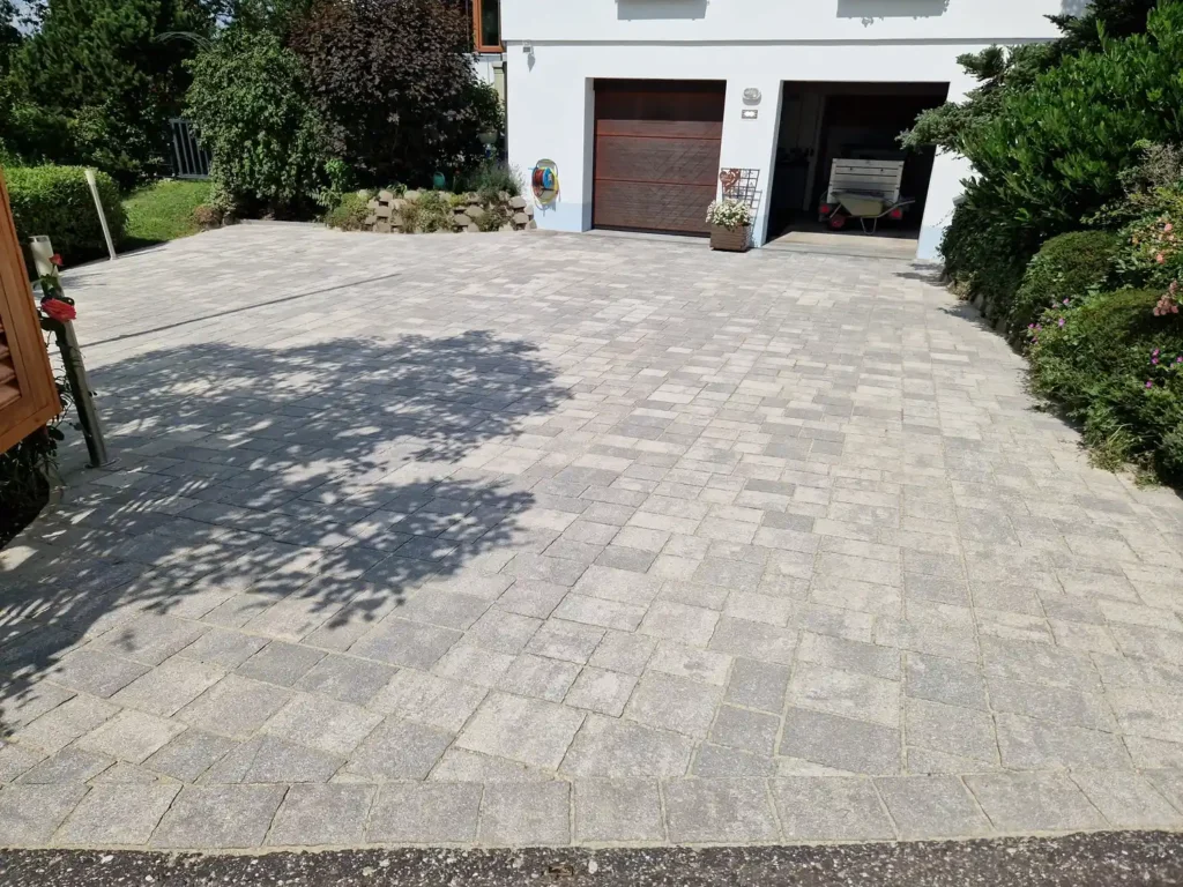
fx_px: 786
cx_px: 592
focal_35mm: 23
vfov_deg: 58.9
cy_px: 444
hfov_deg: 73.9
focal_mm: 5.4
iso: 50
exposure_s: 1/33333
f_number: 1.8
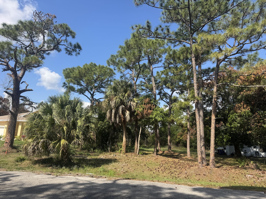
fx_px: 184
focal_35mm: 24
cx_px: 133
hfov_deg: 71.6
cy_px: 100
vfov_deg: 56.8
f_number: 1.78
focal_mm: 6.76
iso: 80
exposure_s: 1/2833
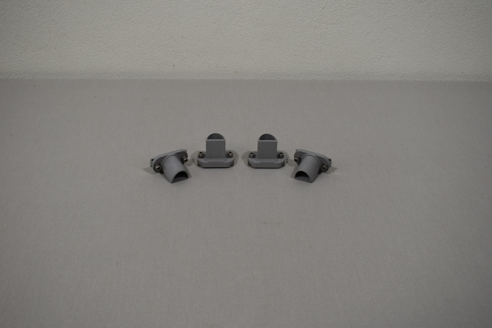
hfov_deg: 45.0
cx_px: 246
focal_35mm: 44
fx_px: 594
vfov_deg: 30.9
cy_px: 164
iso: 250
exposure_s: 1/125
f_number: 5.6
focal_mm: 29
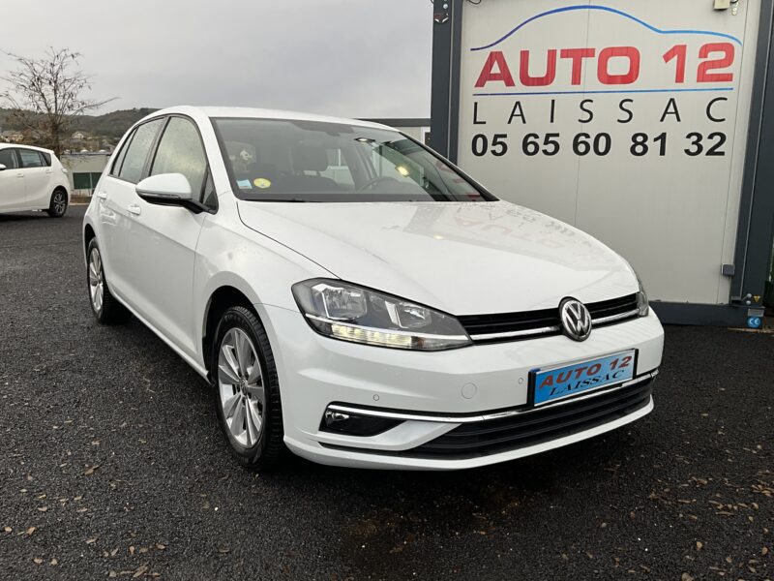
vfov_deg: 48.2
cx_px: 387
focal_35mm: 29
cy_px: 290
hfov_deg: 61.7
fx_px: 648
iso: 25
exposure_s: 1/333
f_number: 1.8
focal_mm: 3
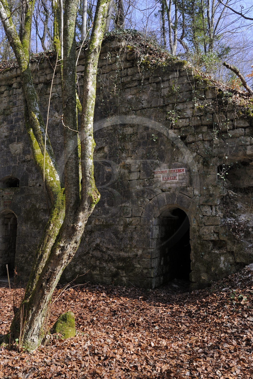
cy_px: 190
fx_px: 327
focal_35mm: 31
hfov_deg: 42.3
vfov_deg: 60.3
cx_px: 126
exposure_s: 1/125
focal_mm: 31
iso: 200
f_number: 6.3
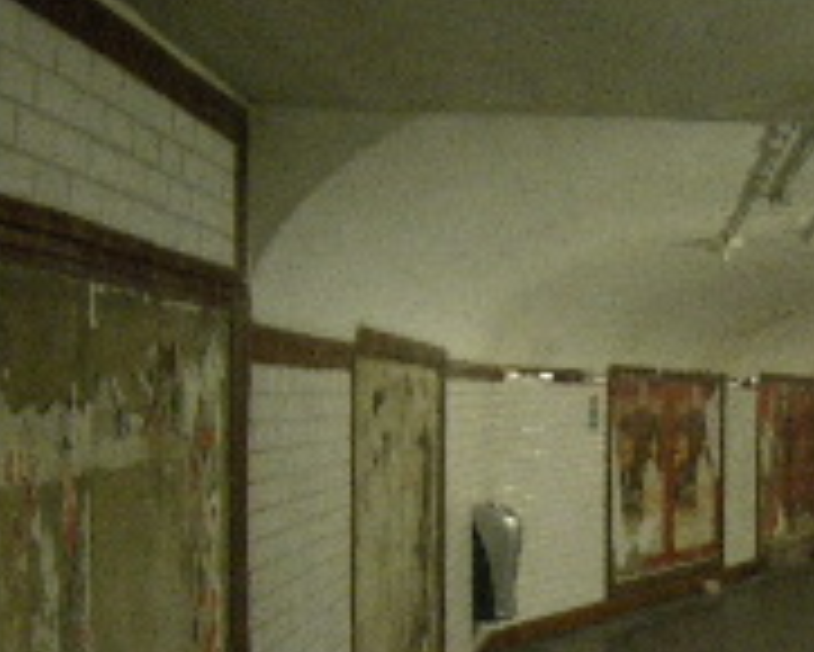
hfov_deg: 29.8
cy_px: 486
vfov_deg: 25.9
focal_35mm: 58
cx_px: 850
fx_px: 1398
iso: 500
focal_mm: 5
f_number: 3.5
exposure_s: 1/50
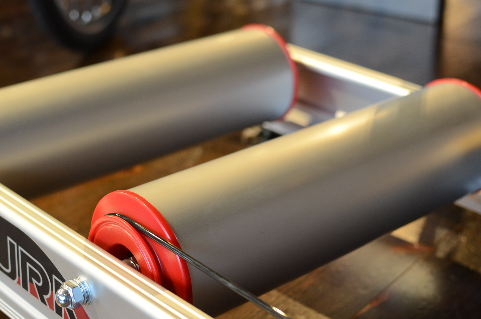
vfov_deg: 20.0
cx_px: 208
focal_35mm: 68
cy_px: 184
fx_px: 902
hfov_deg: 29.8
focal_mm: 35
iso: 640
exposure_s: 1/50
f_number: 3.5
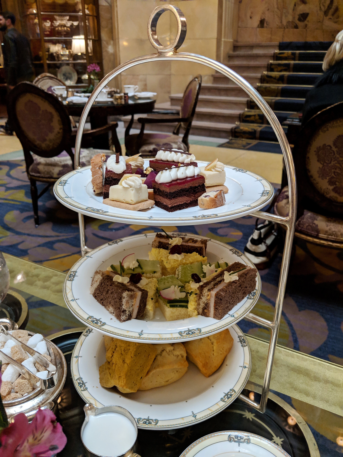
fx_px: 357
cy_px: 228
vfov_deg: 65.3
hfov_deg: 51.4
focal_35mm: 27
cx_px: 172
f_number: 1.8
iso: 246
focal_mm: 4.44
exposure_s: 1/60
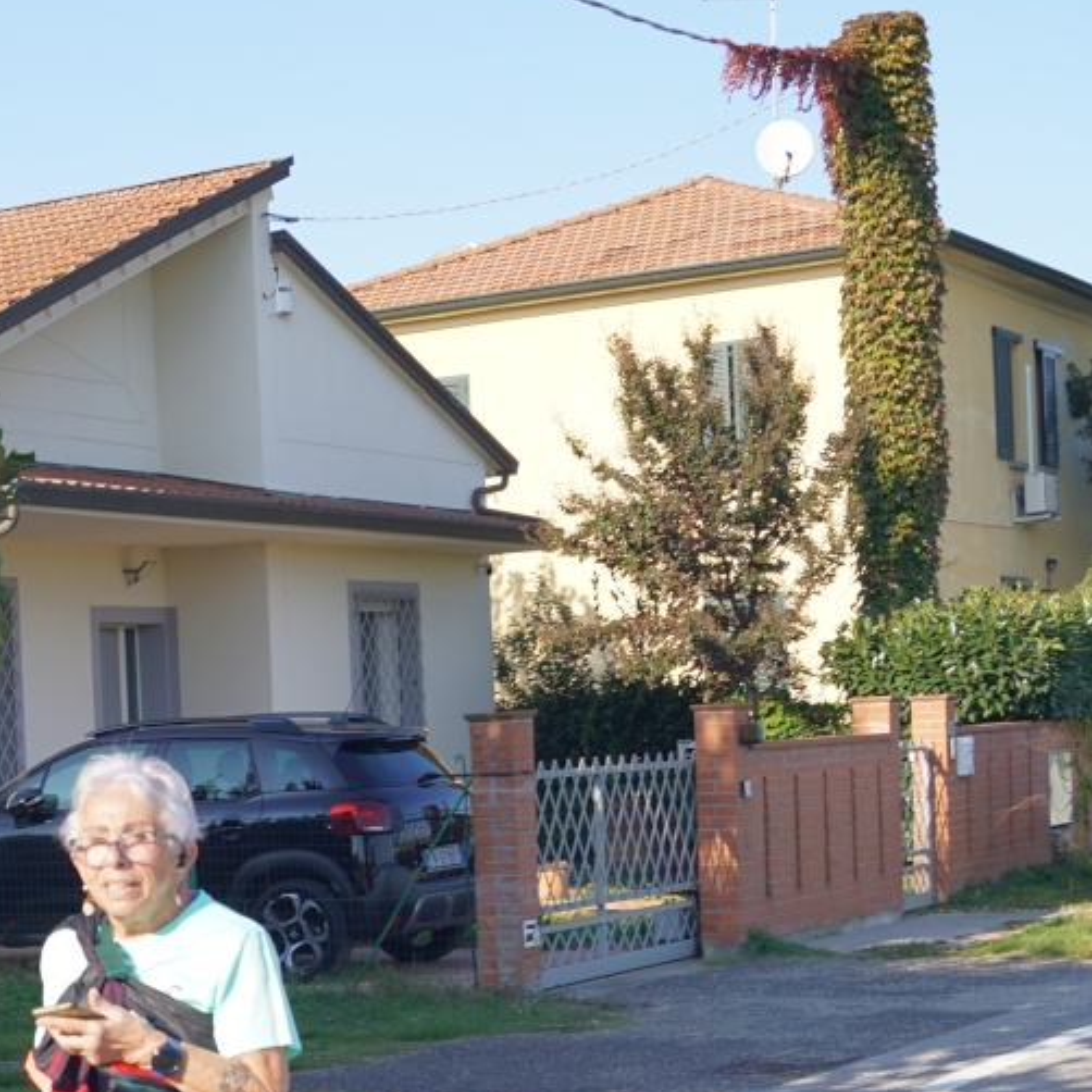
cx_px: -226
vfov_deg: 21.9
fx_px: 2784
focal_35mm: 78
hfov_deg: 20.7
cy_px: 869
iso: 100
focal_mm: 24
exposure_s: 1/250
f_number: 5
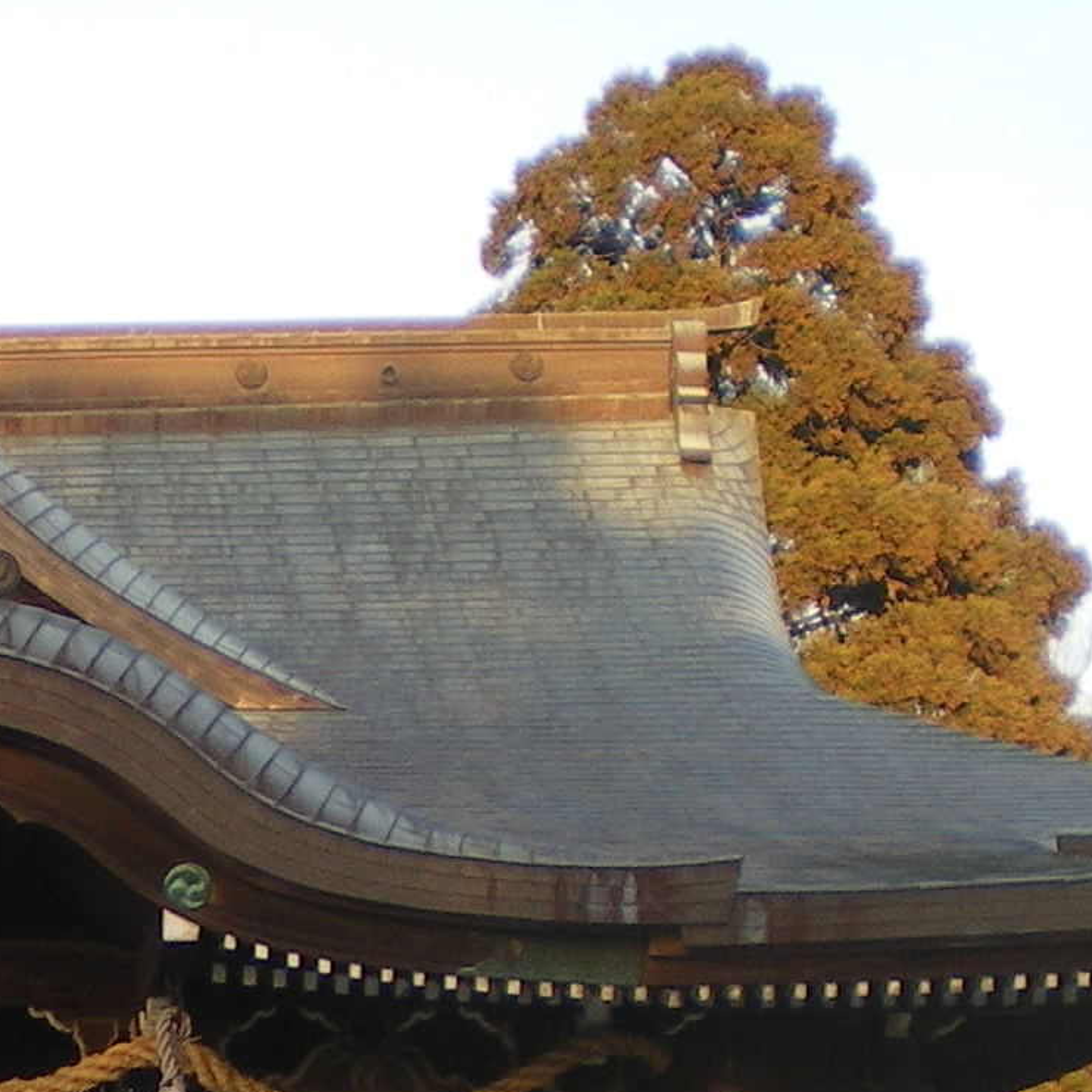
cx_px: -340
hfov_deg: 12.2
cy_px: 1255
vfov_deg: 12.3
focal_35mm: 139
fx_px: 4961
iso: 64
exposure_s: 1/125
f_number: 3.1
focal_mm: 6.3
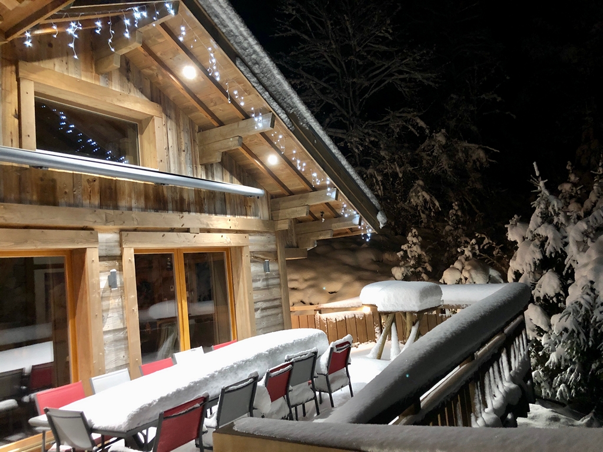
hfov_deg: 63.4
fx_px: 488
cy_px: 226
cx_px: 302
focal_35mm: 28
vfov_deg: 49.7
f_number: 1.8
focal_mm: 3.99
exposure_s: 1/4
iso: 125
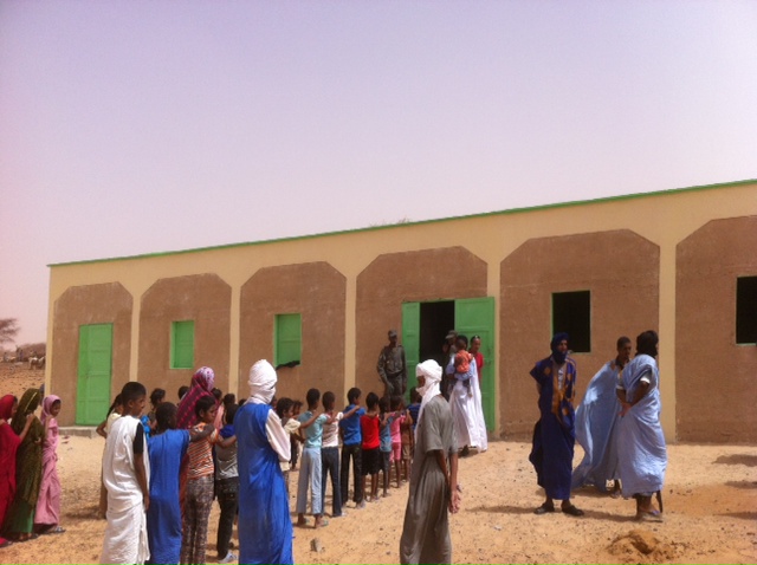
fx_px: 764
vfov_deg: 40.6
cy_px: 282
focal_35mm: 35
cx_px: 378
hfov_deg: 52.7
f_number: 2.8
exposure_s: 1/2514
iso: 80
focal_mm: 3.85
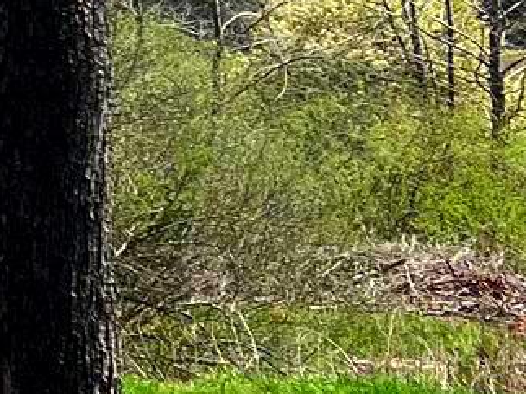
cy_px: -173
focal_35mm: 165
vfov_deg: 8.8
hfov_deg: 10.1
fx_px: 2506
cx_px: -824
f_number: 1.5
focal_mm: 5.7
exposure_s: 1/3571
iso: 50
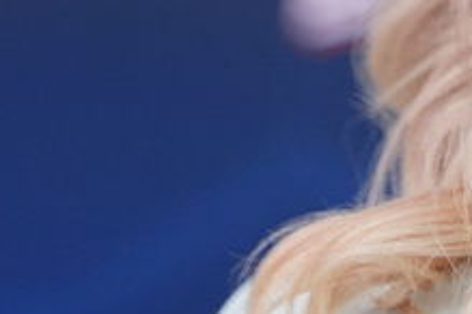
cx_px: 707
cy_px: -332
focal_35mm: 817
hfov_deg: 2.5
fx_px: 10711
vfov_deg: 1.7
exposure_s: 1/640
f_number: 2.8
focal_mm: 175
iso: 1600
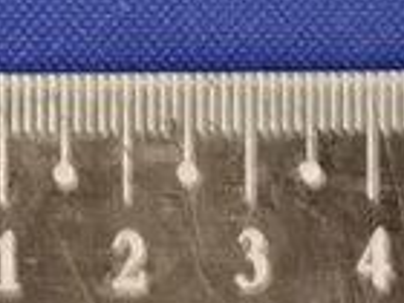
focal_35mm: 271
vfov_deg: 5.1
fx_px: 3163
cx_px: -332
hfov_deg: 7.1
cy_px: -667
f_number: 1.9
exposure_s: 1/16.7
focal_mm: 6.71
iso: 640
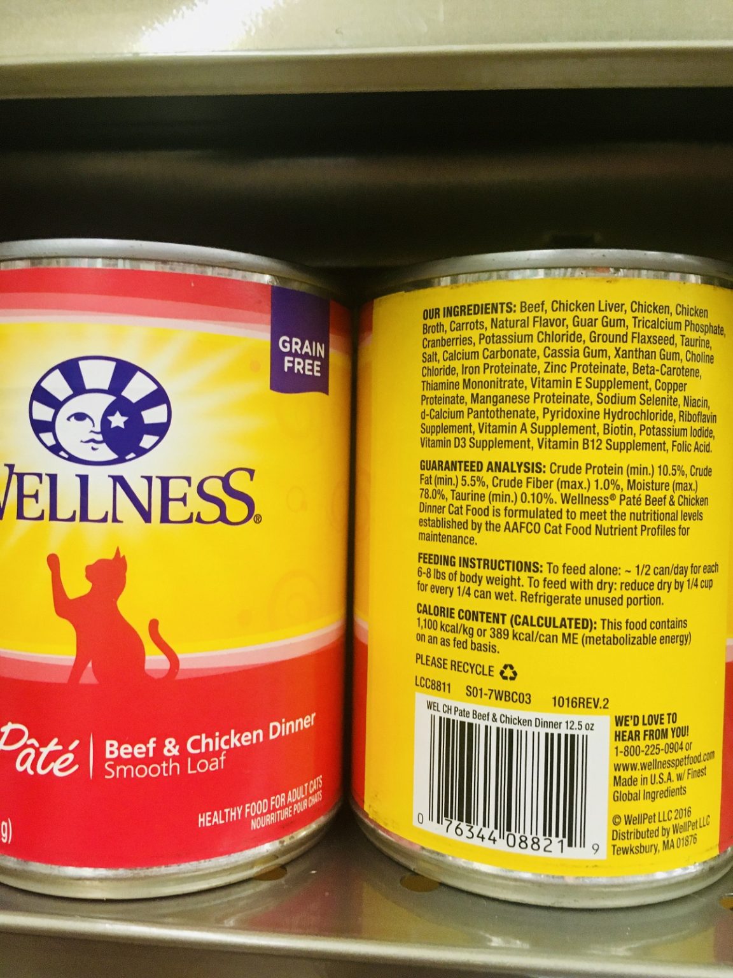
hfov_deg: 48.2
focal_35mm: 29
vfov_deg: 61.7
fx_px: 819
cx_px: 366
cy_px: 489
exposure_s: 1/30
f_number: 2.2
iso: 125
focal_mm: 4.15
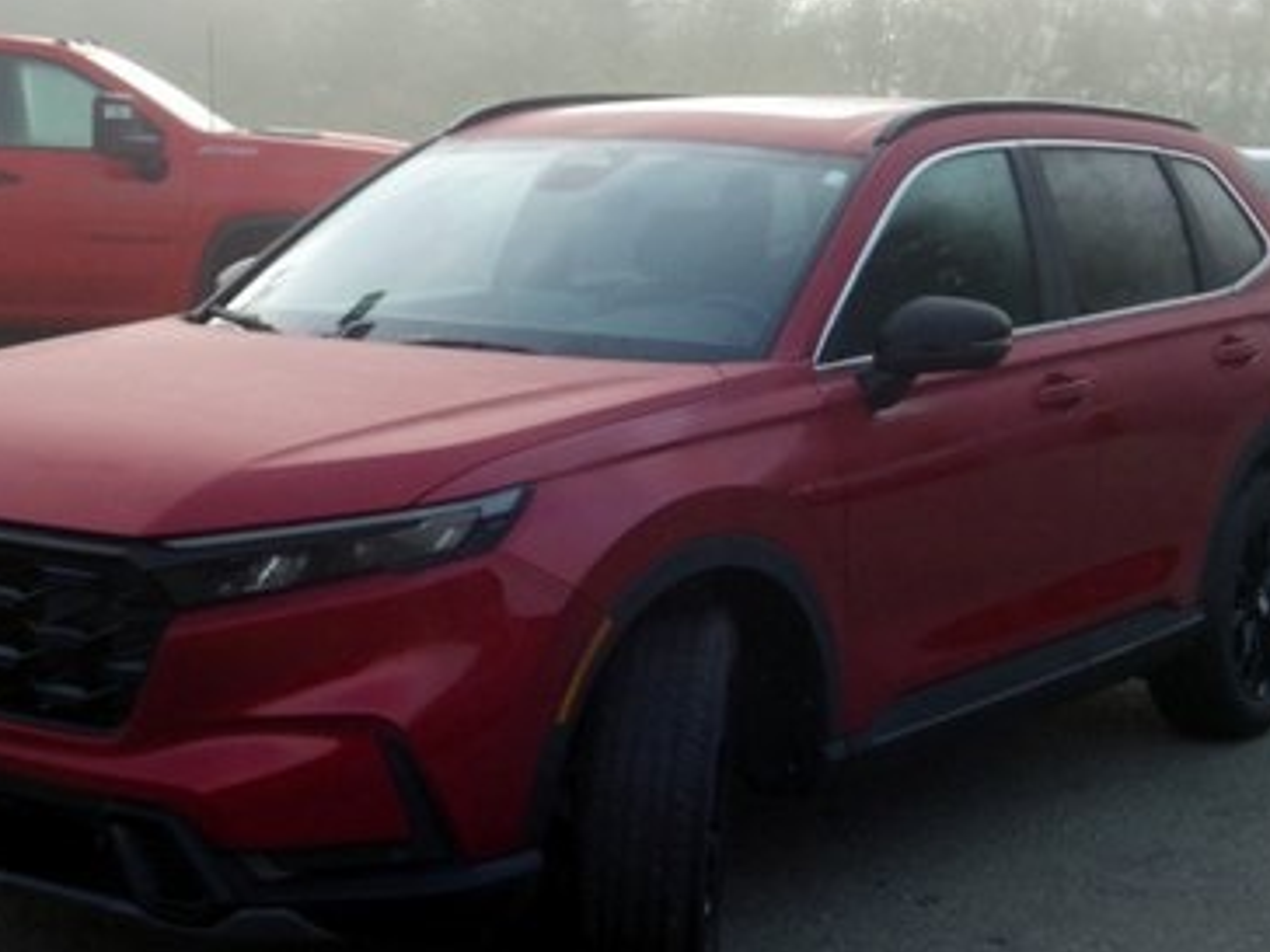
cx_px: 593
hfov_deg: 27.0
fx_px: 2642
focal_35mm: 72
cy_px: 481
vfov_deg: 20.4
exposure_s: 1/200
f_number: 3.6
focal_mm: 7.4
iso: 100
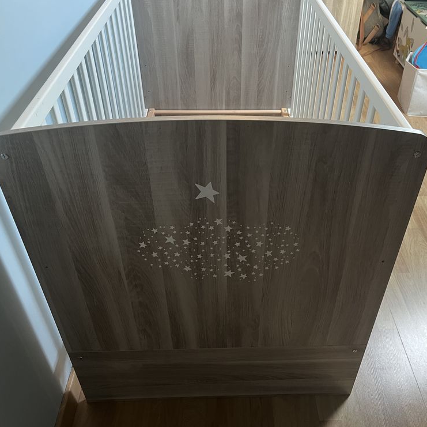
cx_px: 238
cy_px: 214
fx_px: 433
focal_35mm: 31
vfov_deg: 52.5
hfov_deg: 52.4
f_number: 1.6
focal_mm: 5.1
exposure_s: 1/50
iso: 250
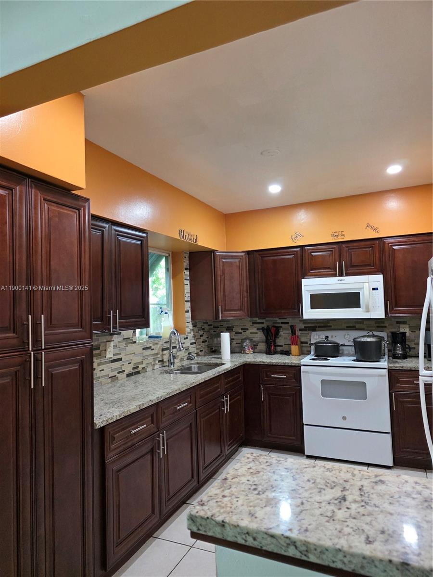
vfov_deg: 73.9
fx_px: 384
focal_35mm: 23
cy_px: 288
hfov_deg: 58.9
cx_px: 216
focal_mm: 6.3
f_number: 1.7
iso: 500
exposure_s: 1/120
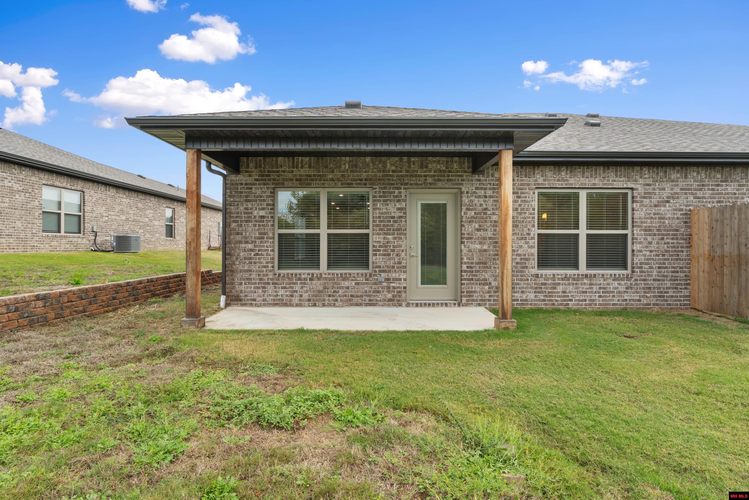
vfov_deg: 64.0
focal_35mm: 19
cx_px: 374
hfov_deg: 86.3
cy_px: 250
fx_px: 399
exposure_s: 1/40
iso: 200
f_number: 9
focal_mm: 12.8
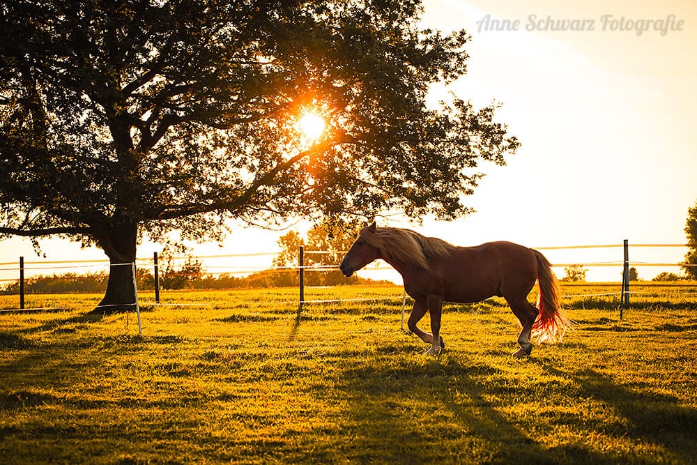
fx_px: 1452
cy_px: 232
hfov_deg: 27.0
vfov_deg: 18.2
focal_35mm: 75
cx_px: 348
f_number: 4
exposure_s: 1/2000
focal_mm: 75
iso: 1000
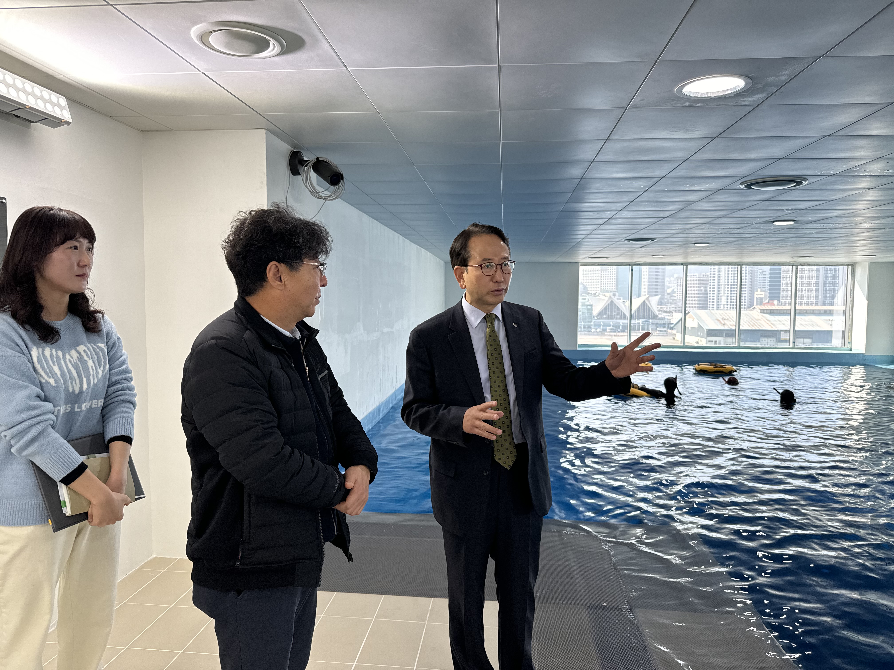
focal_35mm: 24
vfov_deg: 56.8
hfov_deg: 71.6
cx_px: 447
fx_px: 620
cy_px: 335
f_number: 1.78
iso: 64
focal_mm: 6.86
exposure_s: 1/237
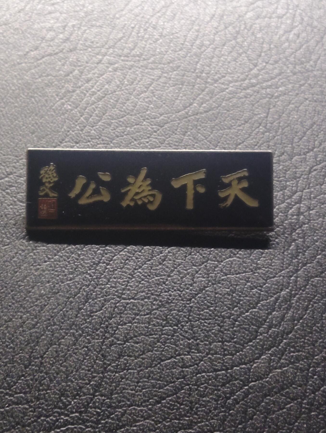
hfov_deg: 29.2
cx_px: 163
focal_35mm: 50
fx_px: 626
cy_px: 216
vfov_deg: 38.1
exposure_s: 1/33.3
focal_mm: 3.42
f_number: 2.2
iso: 1000
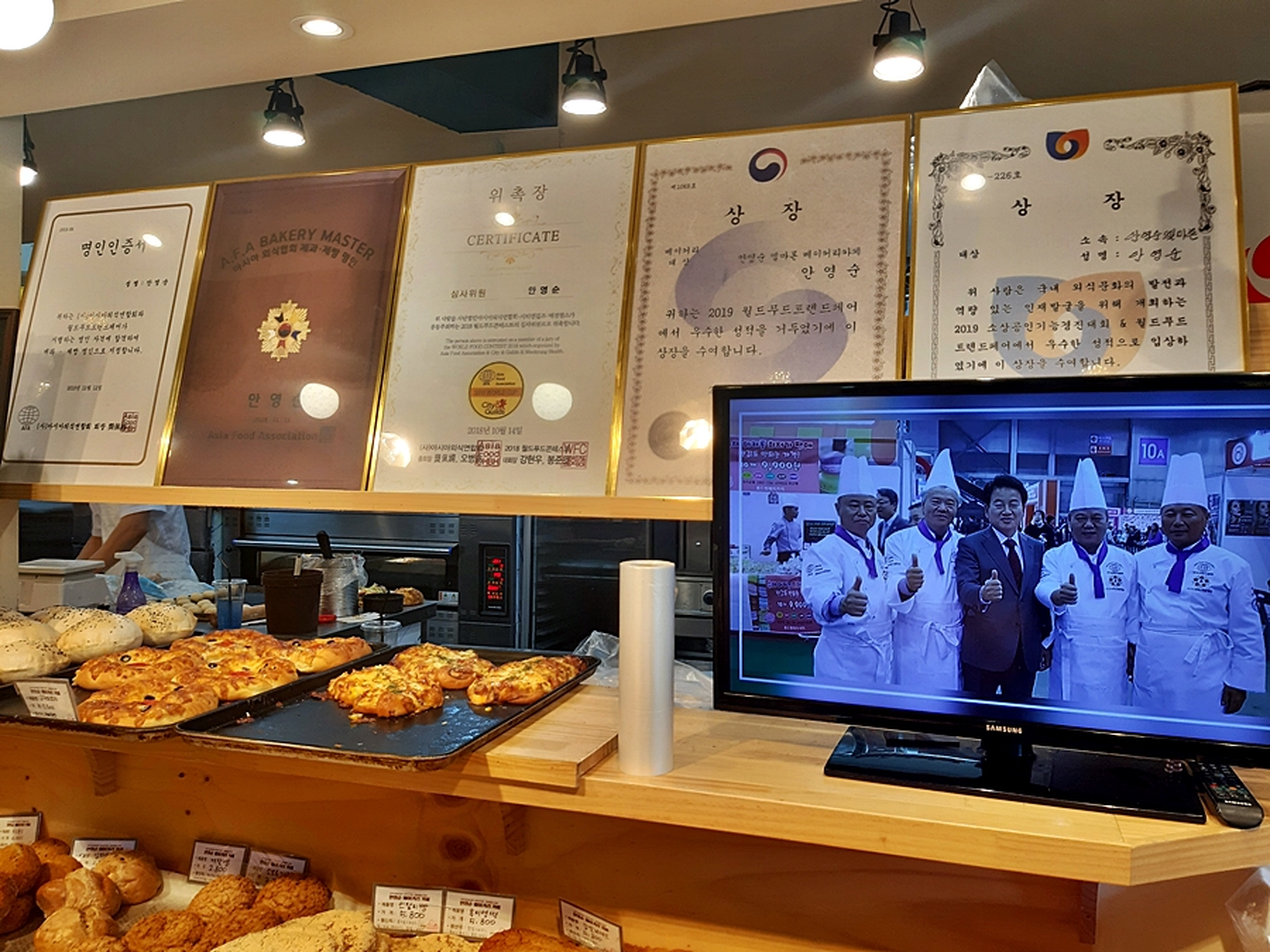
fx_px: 991
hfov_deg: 65.3
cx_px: 635
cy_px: 476
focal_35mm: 27
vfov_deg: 51.4
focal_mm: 3.93
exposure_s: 1/60
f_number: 1.7
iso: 64
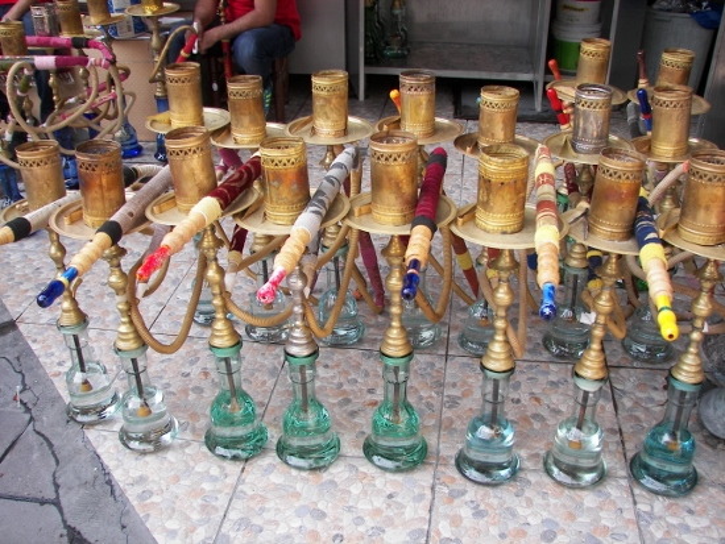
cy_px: 272
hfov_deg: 51.3
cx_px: 362
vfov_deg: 39.7
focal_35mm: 36
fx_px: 754
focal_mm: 6
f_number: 2.8
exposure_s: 1/160
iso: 50
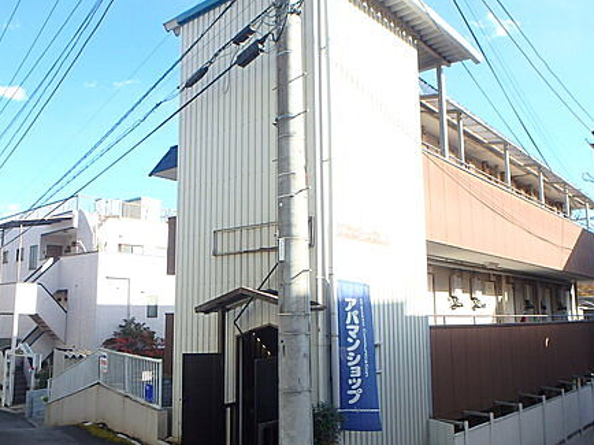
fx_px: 532
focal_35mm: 31
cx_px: 261
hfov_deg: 58.2
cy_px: 244
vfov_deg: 45.3
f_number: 3.5
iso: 125
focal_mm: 3.7
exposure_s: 1/400
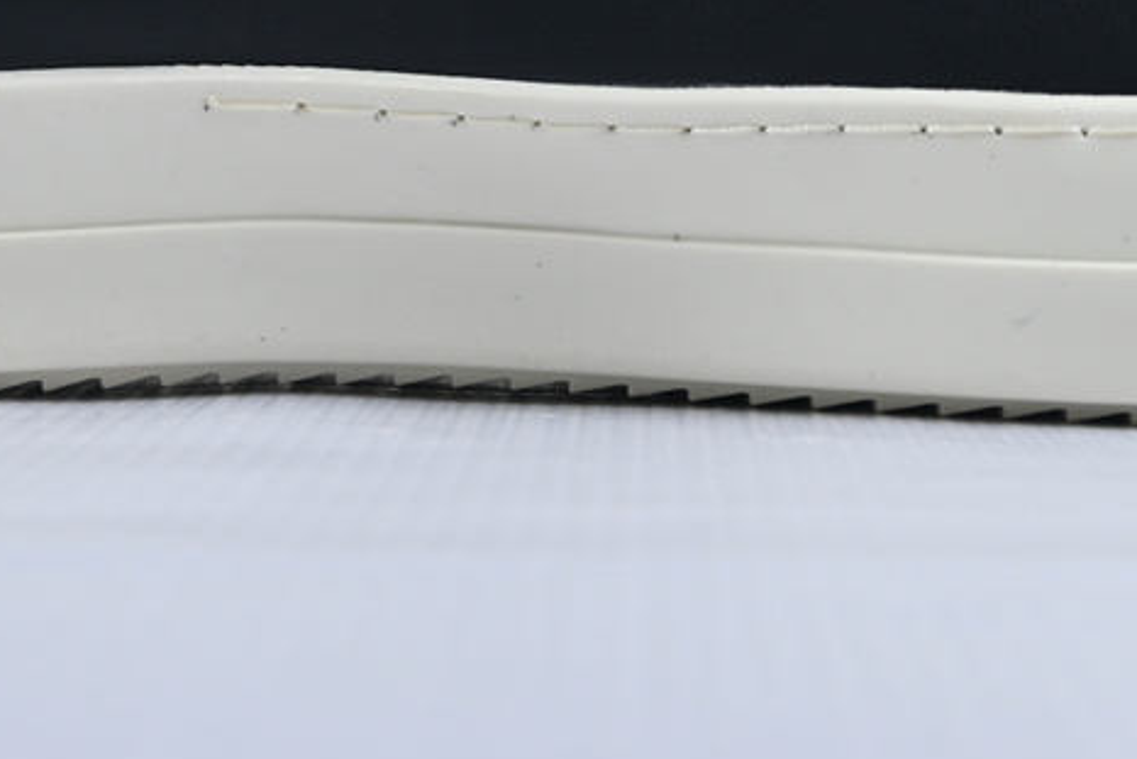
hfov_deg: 16.8
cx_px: 749
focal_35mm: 122
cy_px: -161
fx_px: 3843
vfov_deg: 11.1
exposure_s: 1/40
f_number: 5
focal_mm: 31.5
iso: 100
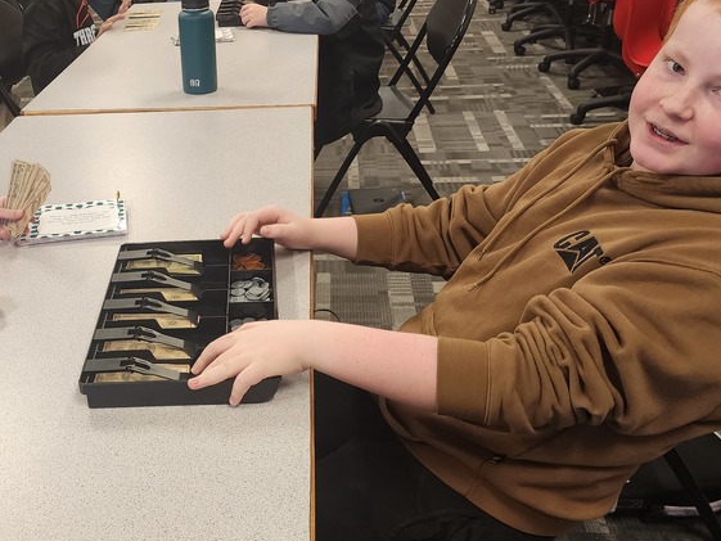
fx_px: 875
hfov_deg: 43.7
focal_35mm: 42
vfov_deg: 34.3
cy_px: 312
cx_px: 206
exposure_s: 1/120
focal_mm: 6.4
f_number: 1.8
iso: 320
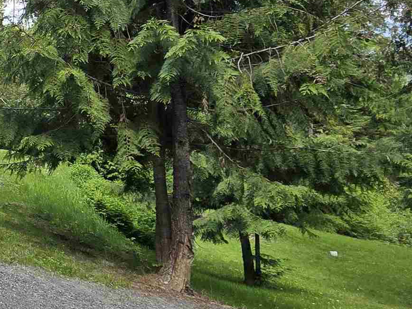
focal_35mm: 46
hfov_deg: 28.1
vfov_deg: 30.9
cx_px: -201
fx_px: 547
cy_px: 69
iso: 50
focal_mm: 2.2
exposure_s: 1/1002
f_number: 2.2
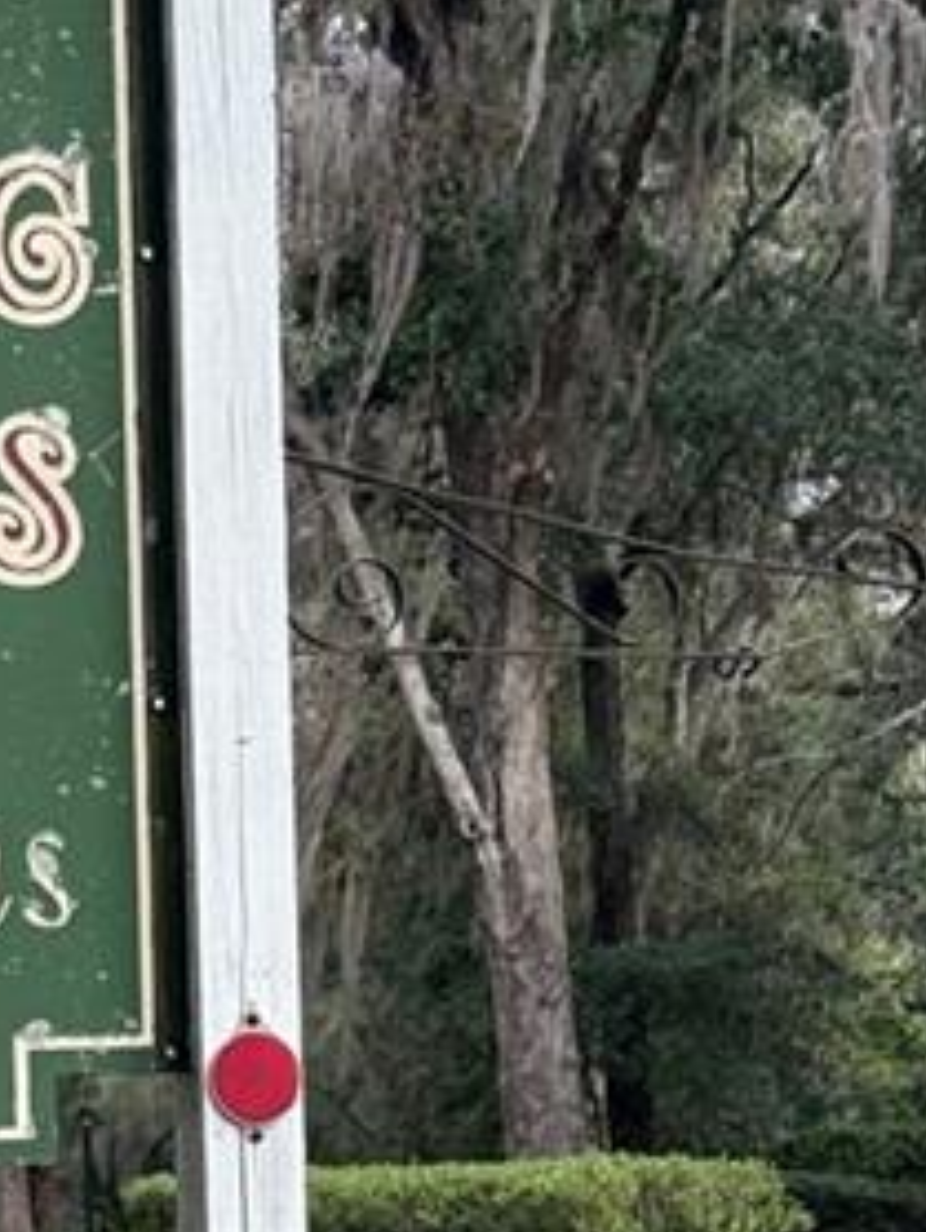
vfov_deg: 9.4
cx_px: -656
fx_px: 7372
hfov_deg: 7.0
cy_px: 1516
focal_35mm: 207
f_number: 1.78
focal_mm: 6.76
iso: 80
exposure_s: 1/802
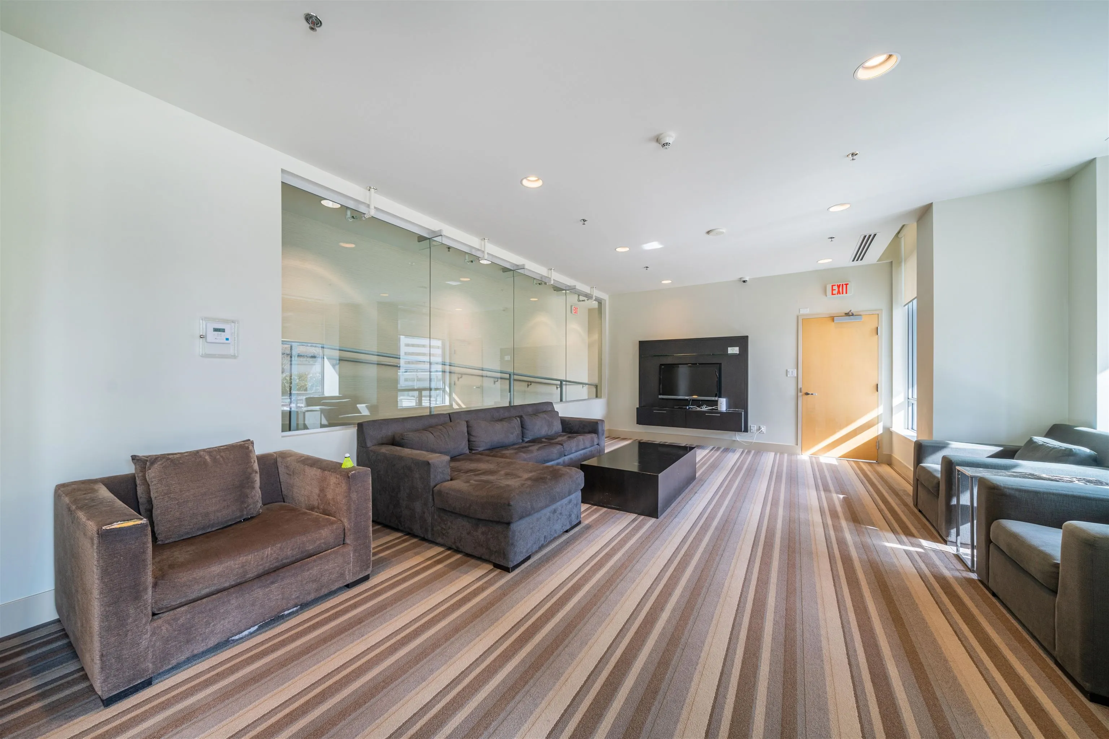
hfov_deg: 112.6
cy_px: 370
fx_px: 370
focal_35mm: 12
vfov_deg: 90.0
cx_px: 554
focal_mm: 12
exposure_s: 1/80
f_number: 6.3
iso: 100
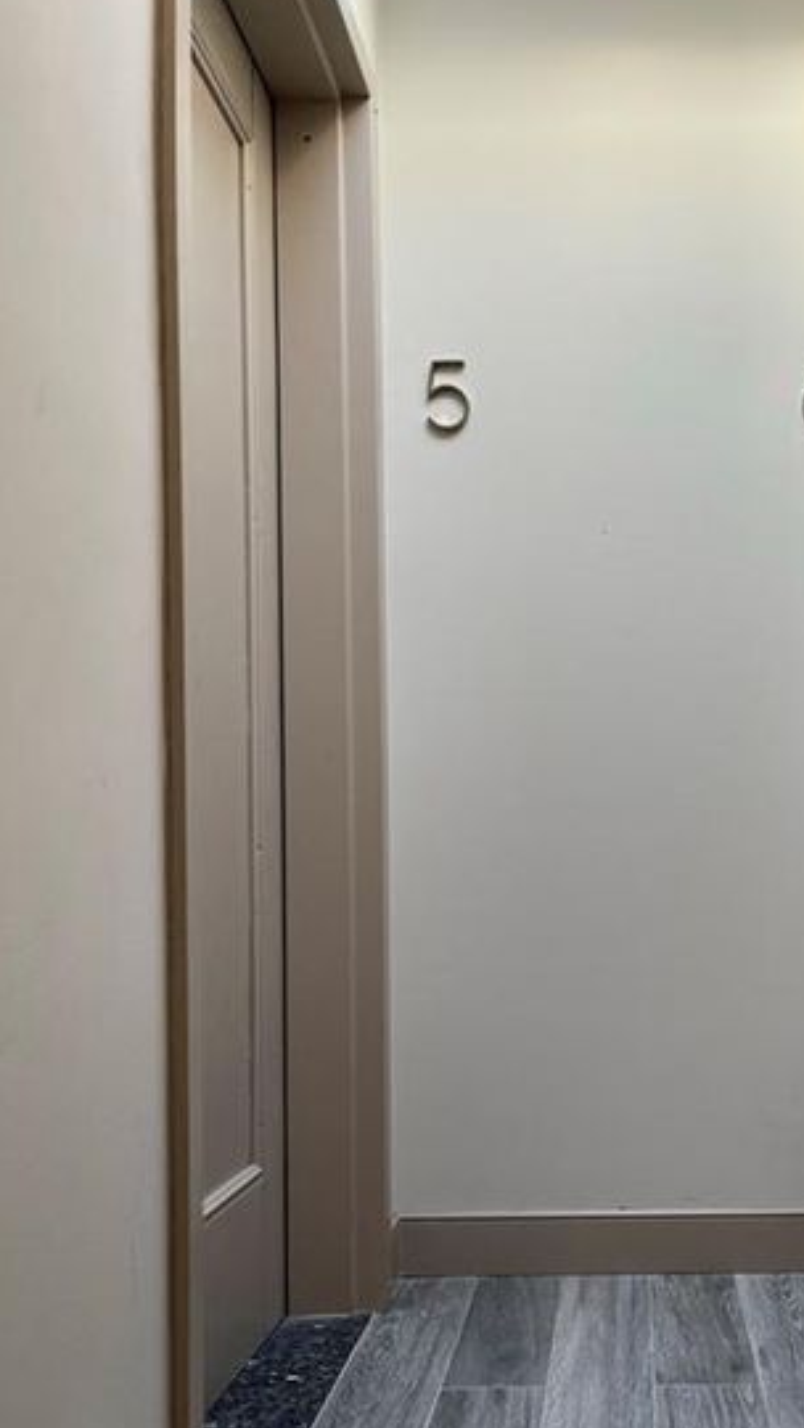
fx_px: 1326
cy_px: 845
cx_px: 637
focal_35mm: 35
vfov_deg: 56.3
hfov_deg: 32.8
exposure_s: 1/120
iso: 125
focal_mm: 5.1
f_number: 1.6
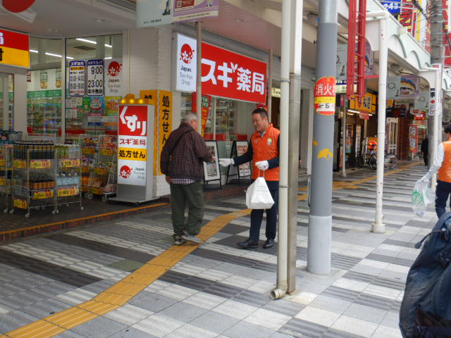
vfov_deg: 41.8
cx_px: 226
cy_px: 169
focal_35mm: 34
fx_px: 443
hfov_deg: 54.0
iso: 125
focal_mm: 6.1
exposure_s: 1/100
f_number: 4.2
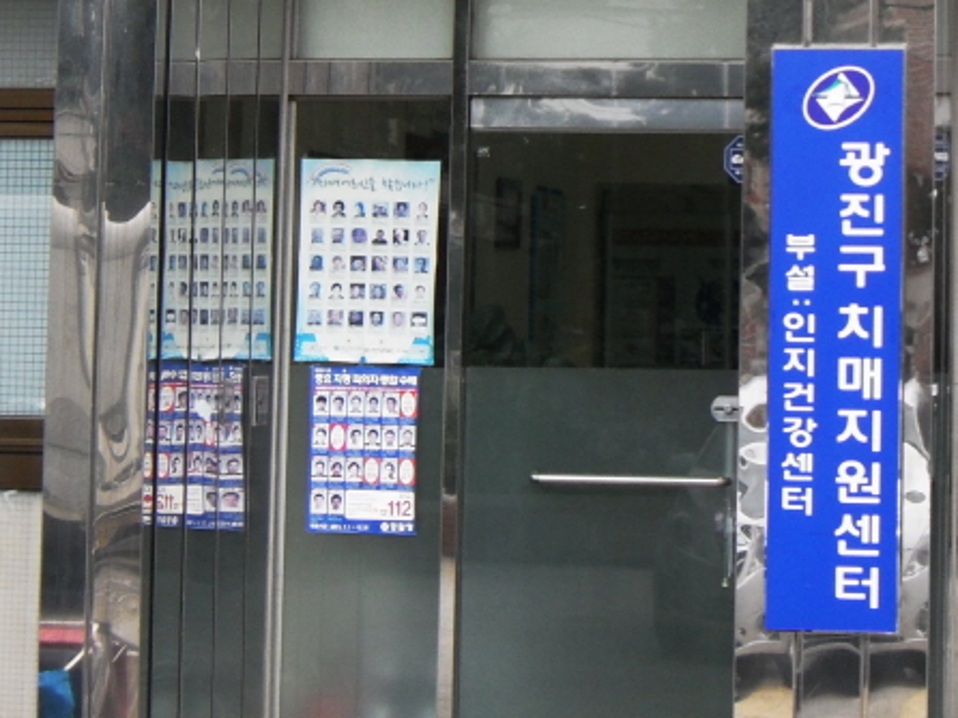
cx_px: 872
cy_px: 82
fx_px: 2904
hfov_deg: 18.4
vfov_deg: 14.0
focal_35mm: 105
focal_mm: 7
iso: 80
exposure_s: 1/250
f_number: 3.7
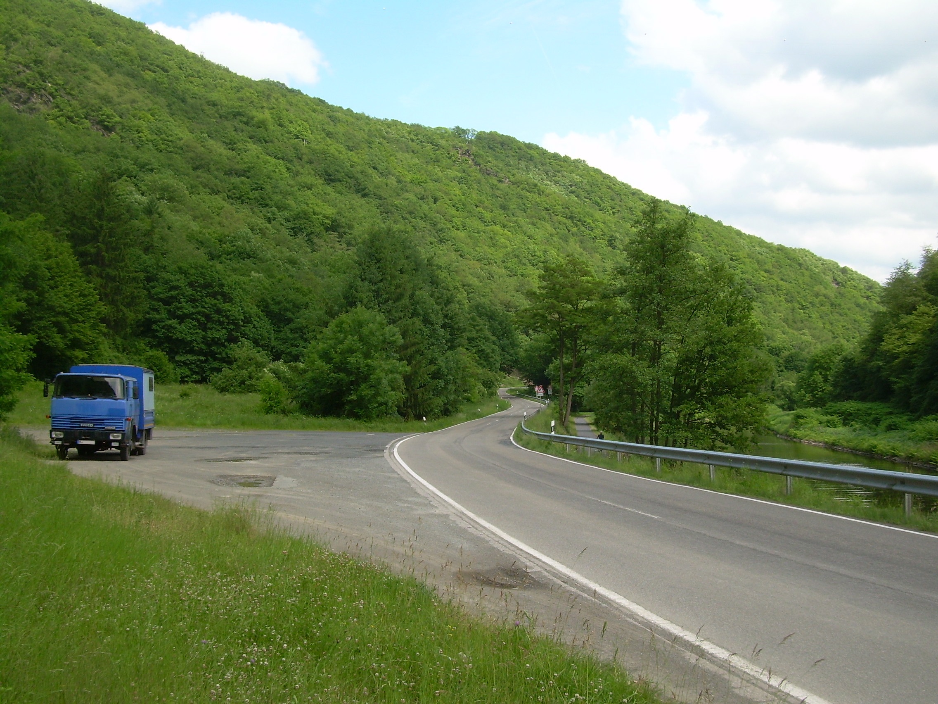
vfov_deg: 37.7
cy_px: 352
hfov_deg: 49.0
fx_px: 1030
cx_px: 469
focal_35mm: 38
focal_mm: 6.3
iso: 50
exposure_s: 1/229
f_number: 4.6
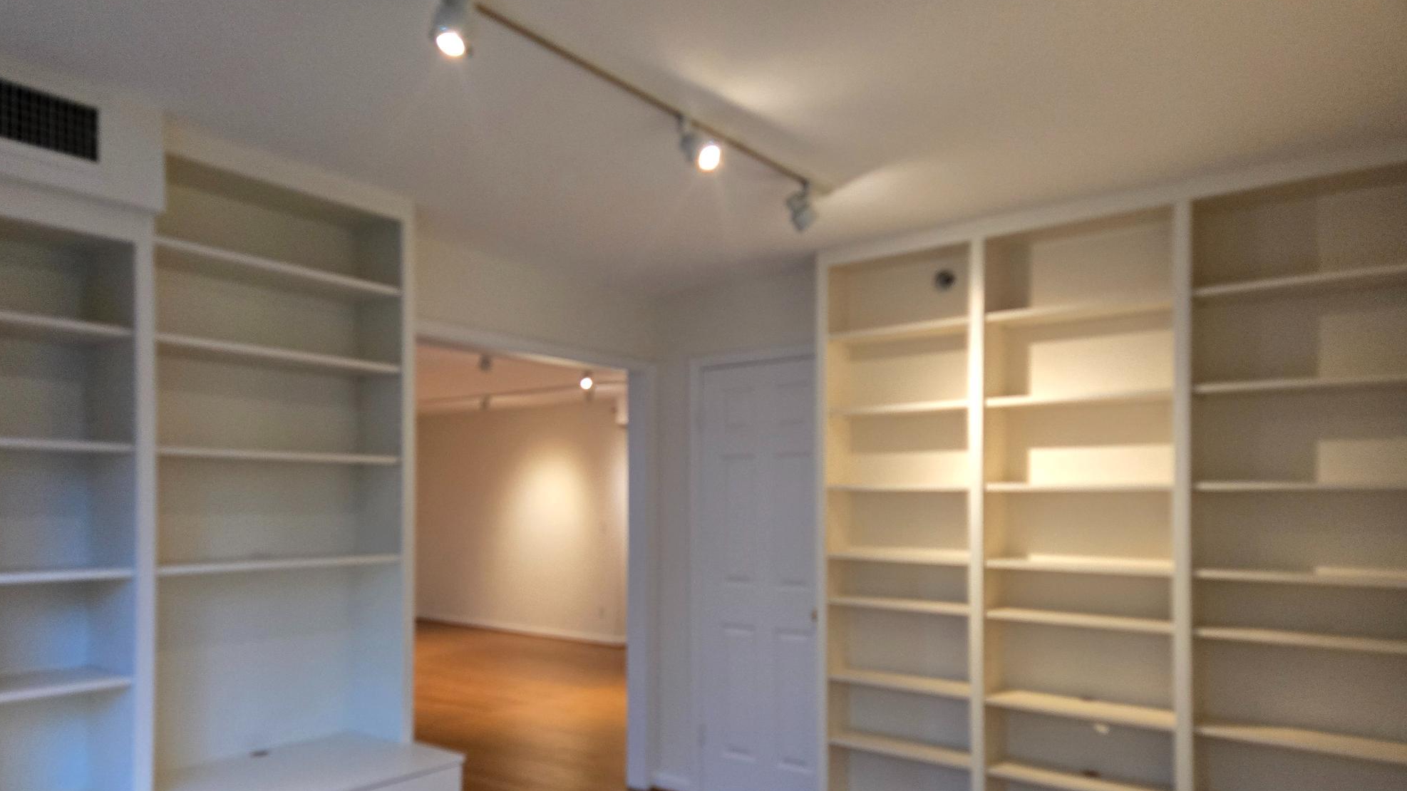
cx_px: 702
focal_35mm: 26
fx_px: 970
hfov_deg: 71.9
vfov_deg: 44.0
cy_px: 492
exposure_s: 1/120
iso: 400
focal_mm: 5.4
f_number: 1.8
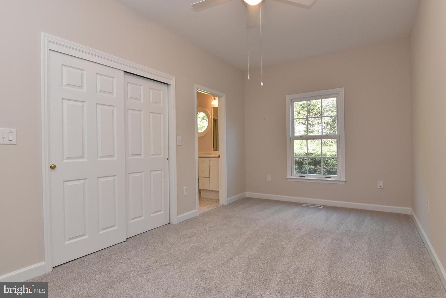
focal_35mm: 18
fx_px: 223
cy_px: 149
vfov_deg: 67.5
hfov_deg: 90.0
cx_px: 223
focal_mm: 12
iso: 800
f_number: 7.1
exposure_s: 1/50
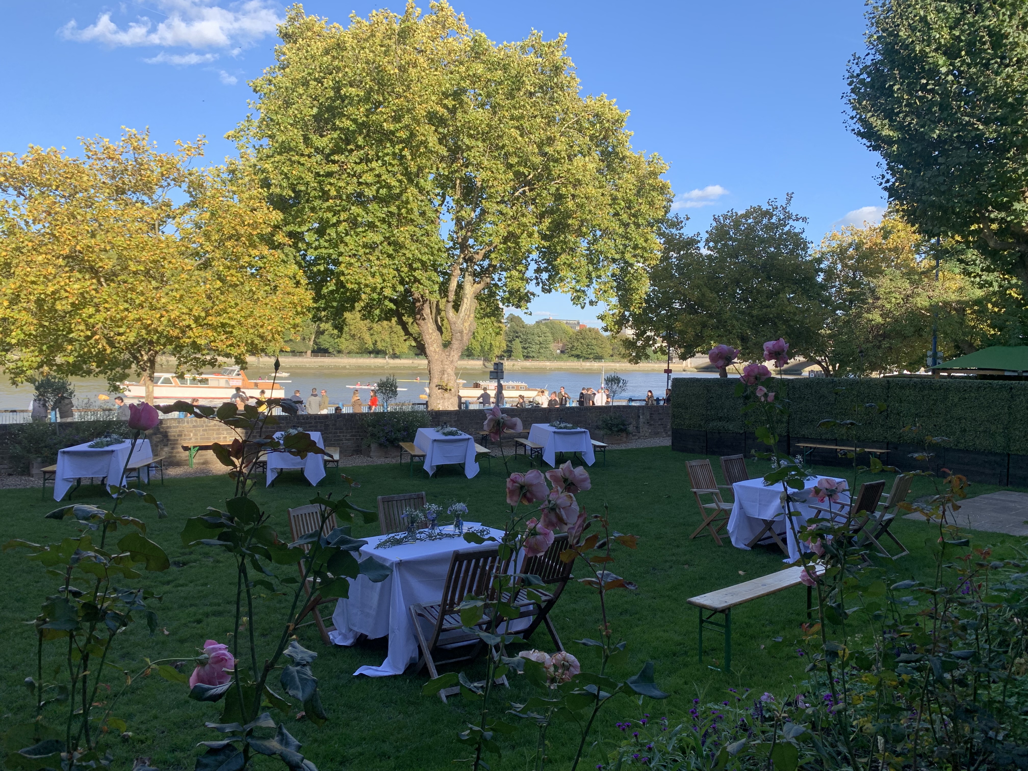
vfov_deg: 53.1
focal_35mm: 26
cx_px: 514
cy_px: 386
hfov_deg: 67.3
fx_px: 772
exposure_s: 1/808
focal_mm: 4.25
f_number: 1.8
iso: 25
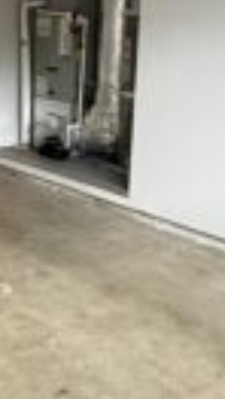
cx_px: -36
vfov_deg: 33.7
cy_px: 239
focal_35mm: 62
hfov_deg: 18.6
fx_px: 655
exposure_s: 1/60
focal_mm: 2.22
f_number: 2.2
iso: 400
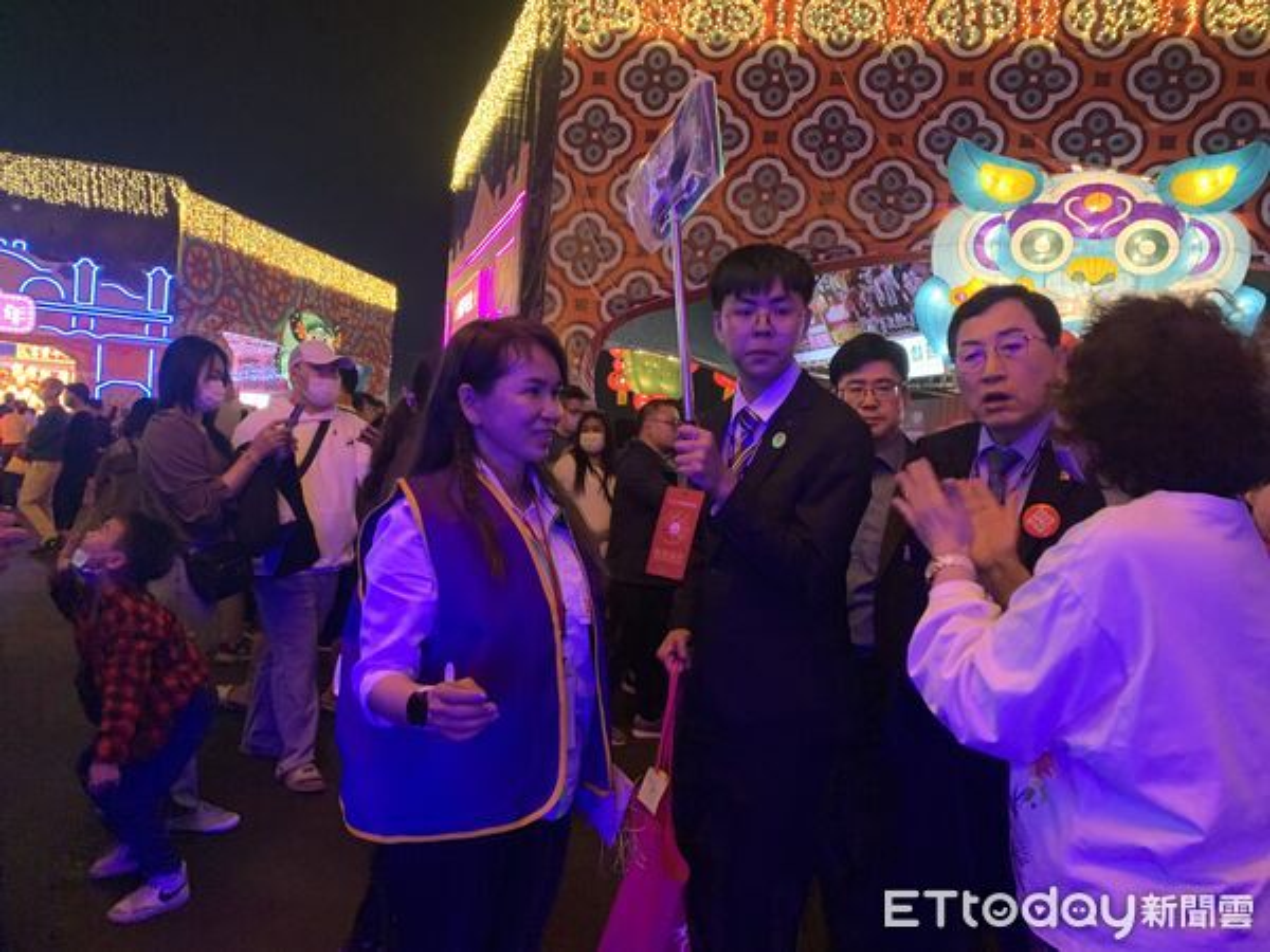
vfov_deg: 53.1
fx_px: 954
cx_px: 635
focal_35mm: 26
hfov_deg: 67.3
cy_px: 476
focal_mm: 4.25
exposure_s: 1/40
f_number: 1.8
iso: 320
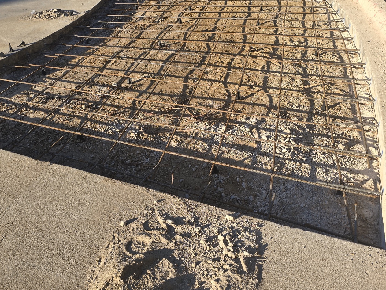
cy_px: 120
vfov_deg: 40.6
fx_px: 390
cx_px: 161
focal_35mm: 35
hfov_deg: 52.4
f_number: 1.7
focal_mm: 6.3
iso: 12
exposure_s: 1/364
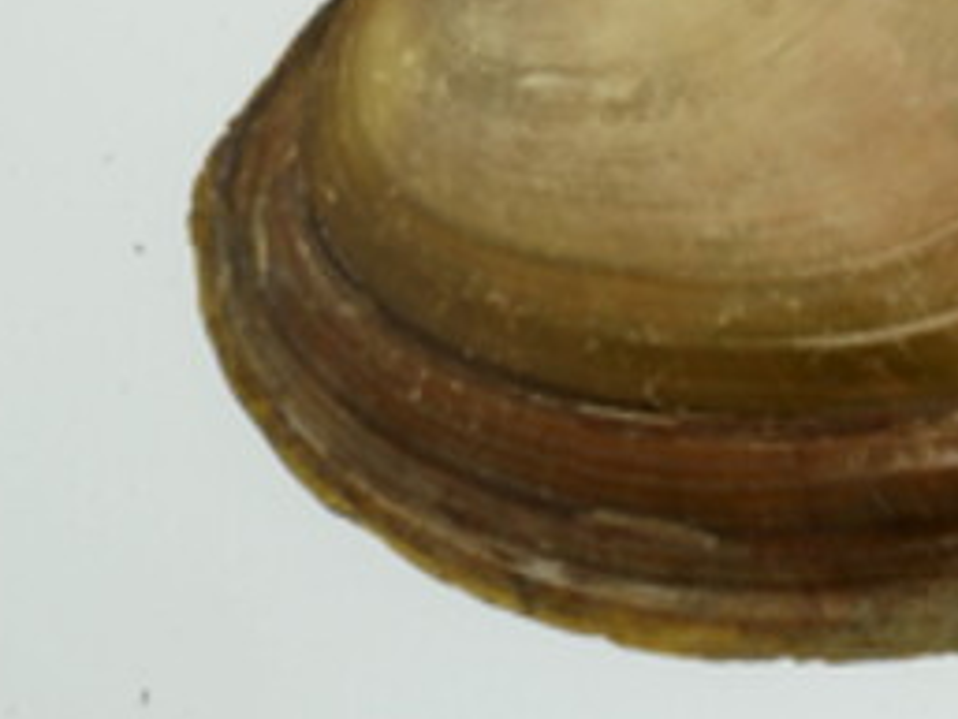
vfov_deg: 5.5
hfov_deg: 7.0
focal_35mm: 269
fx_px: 7448
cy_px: -170
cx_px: 2181
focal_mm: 60
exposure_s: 1/10
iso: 100
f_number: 32
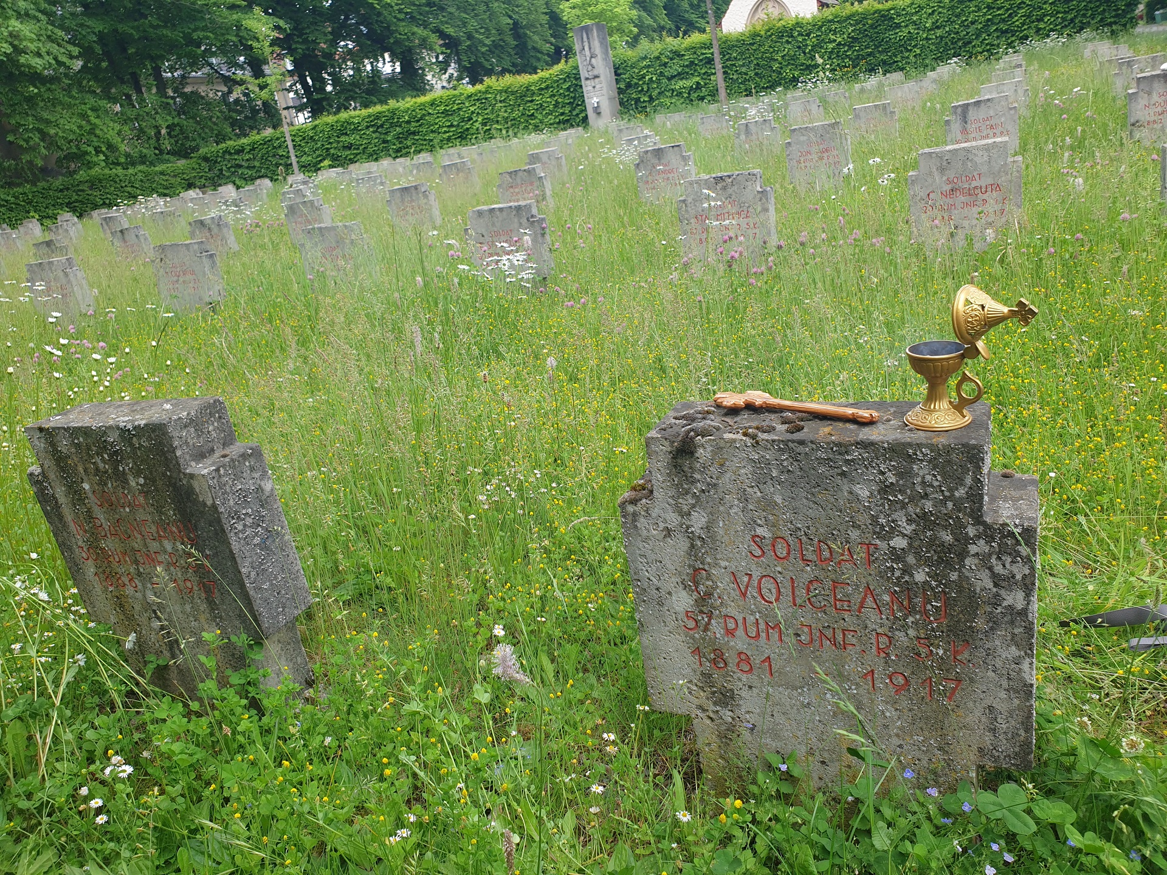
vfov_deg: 53.1
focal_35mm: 26
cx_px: 584
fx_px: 877
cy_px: 438
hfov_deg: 67.3
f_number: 2.4
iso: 50
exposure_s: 1/237
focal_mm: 4.3
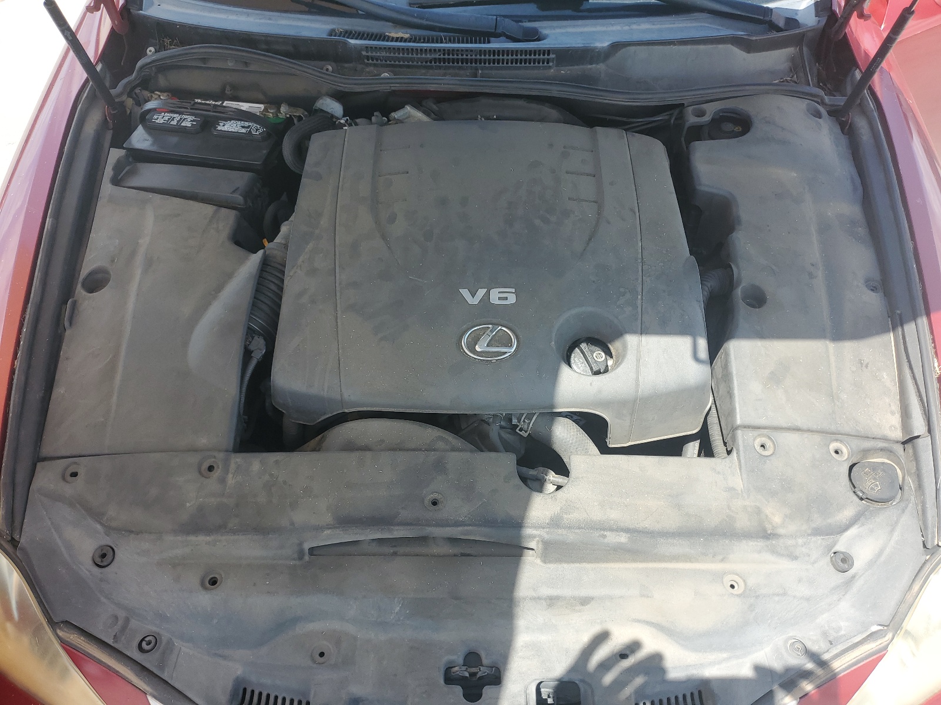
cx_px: 470
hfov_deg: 67.3
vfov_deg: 53.1
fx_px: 707
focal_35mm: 26
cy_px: 352
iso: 50
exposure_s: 1/625
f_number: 1.5
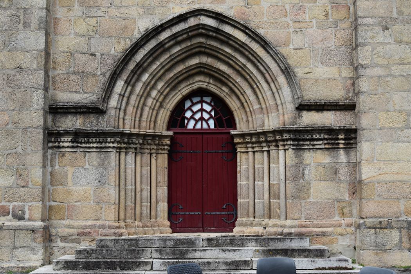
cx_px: 206
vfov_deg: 25.8
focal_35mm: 52
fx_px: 599
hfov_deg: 37.9
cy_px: 137
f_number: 8
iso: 200
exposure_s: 1/250
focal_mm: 35
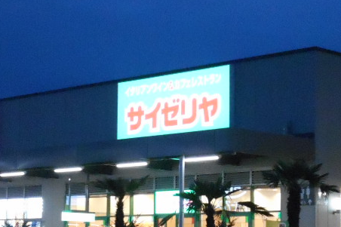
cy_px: 172
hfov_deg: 18.3
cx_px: 189
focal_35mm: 112
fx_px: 1060
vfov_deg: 12.2
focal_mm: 13.5
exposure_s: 1/50
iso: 3200
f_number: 5.8
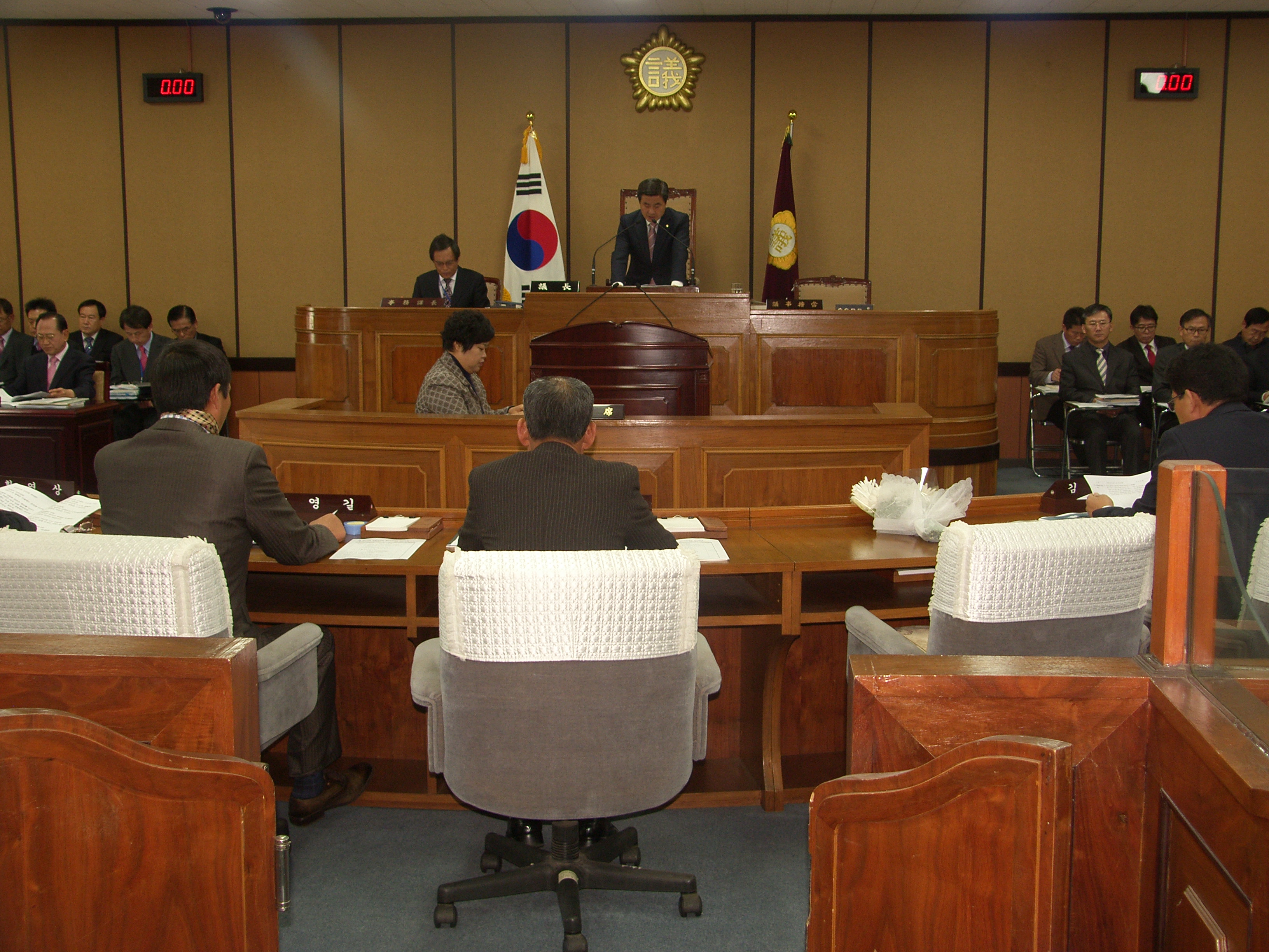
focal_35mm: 40
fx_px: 1466
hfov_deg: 46.8
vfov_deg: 36.0
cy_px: 476
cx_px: 634
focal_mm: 10.3
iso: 100
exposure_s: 1/40
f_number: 2.5
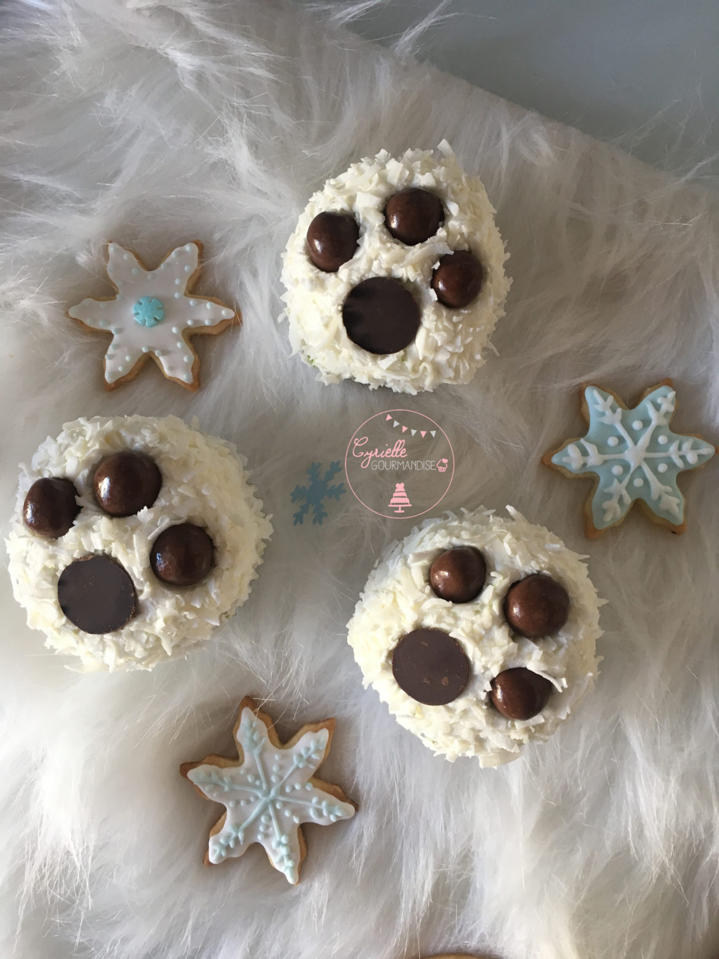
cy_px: 480
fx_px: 803
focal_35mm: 29
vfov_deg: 61.7
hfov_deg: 48.2
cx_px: 360
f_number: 2.2
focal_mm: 4.15
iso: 40
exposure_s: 1/33
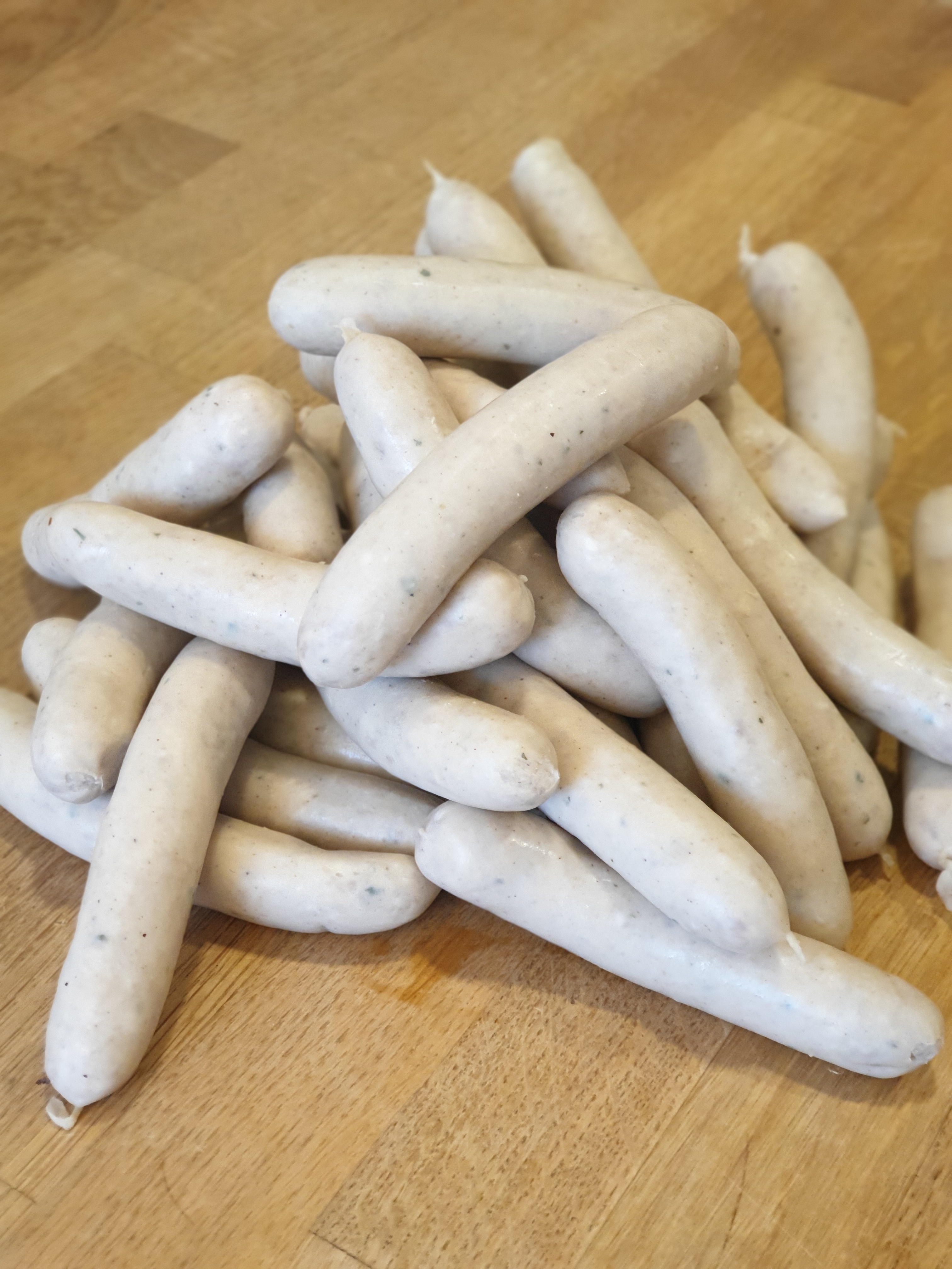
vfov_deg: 36.8
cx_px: 476
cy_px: 634
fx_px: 1907
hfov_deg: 28.0
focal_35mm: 52
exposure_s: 1/33
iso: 160
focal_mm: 6
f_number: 2.4
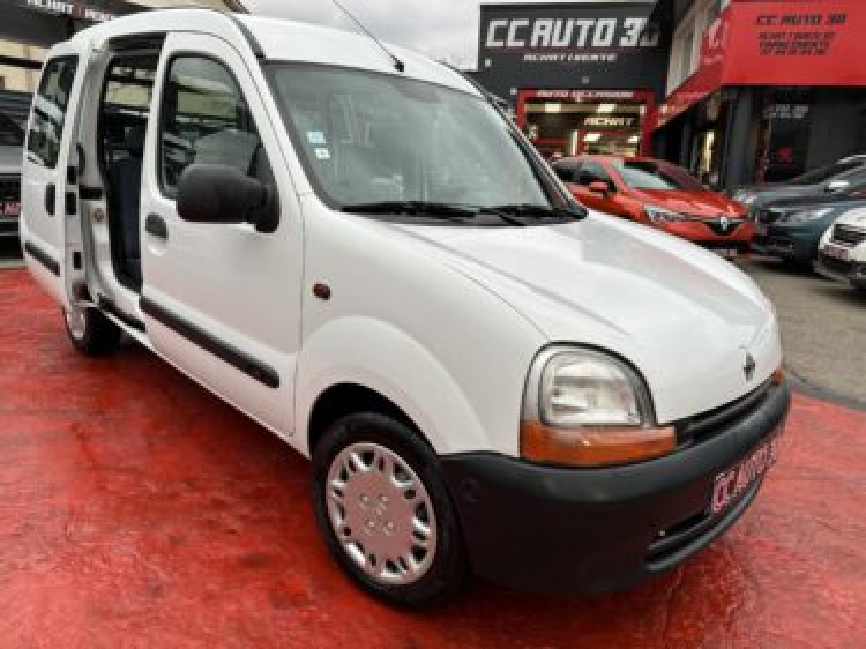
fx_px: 600
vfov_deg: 56.8
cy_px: 324
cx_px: 433
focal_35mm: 24
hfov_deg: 71.6
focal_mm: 6.86
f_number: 1.78
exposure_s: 1/136
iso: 64
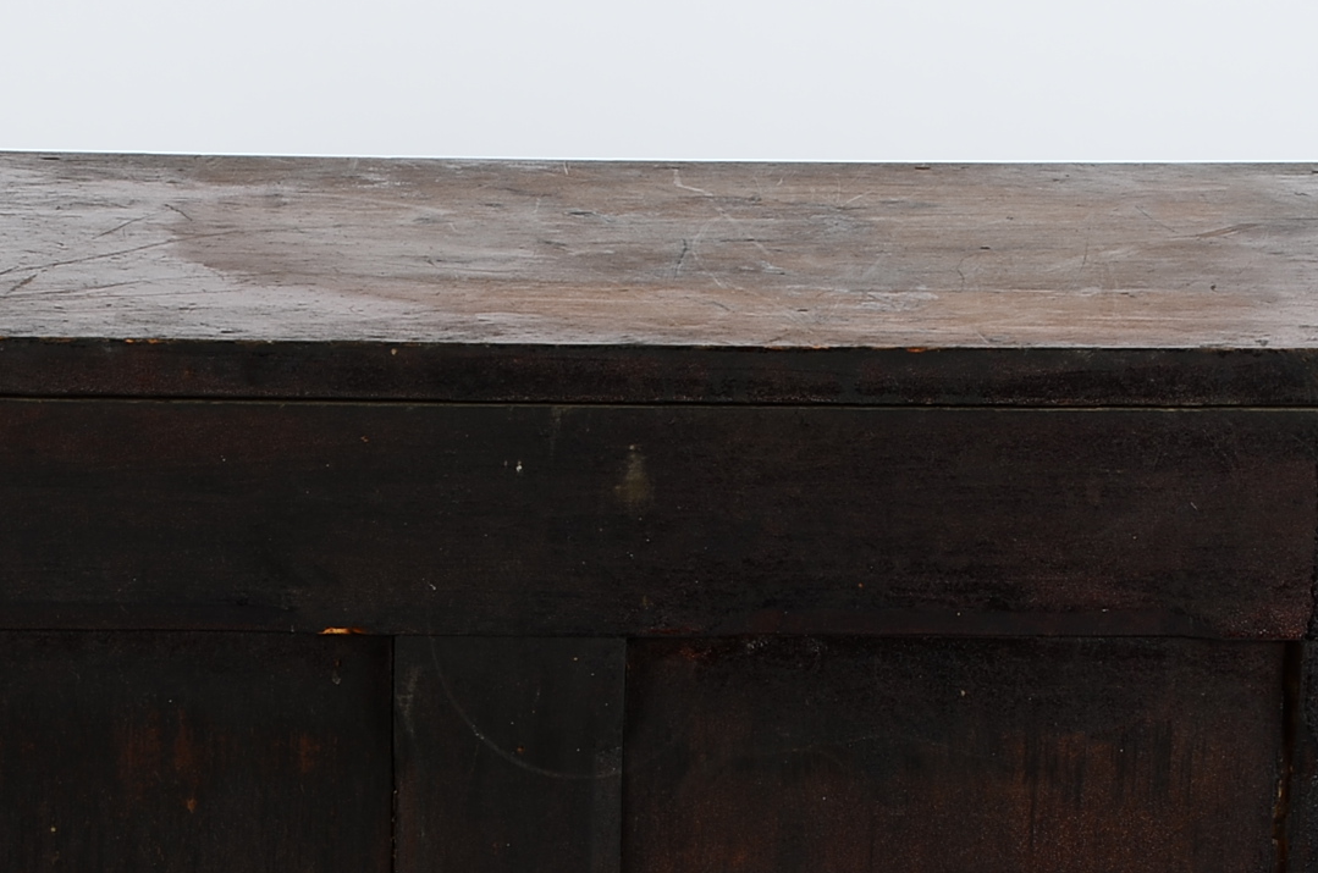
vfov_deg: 9.9
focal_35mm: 137
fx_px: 5006
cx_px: 498
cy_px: 834
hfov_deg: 15.0
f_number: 14
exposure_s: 1/125
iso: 100
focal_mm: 40
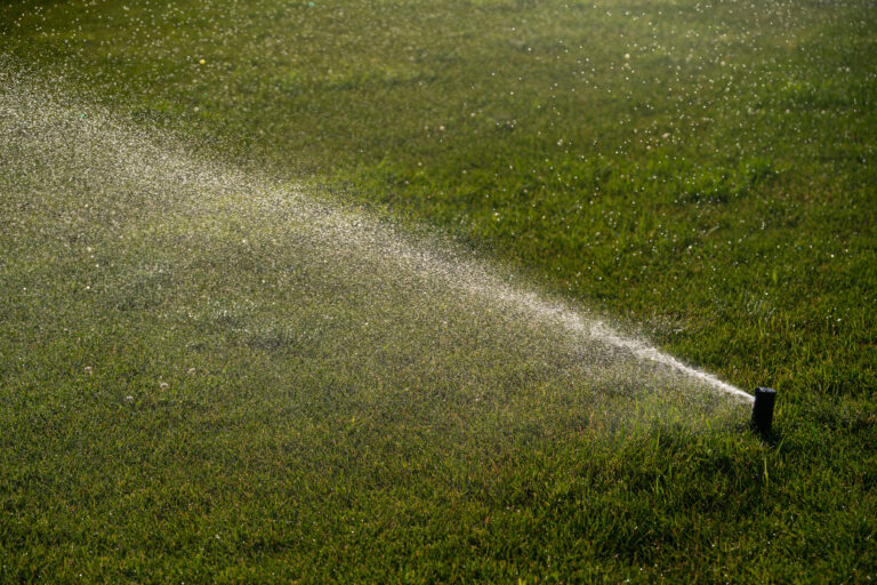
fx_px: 2558
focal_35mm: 105
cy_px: 292
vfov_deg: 13.0
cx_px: 438
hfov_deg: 19.5
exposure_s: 1/5000
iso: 400
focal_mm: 105
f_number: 5
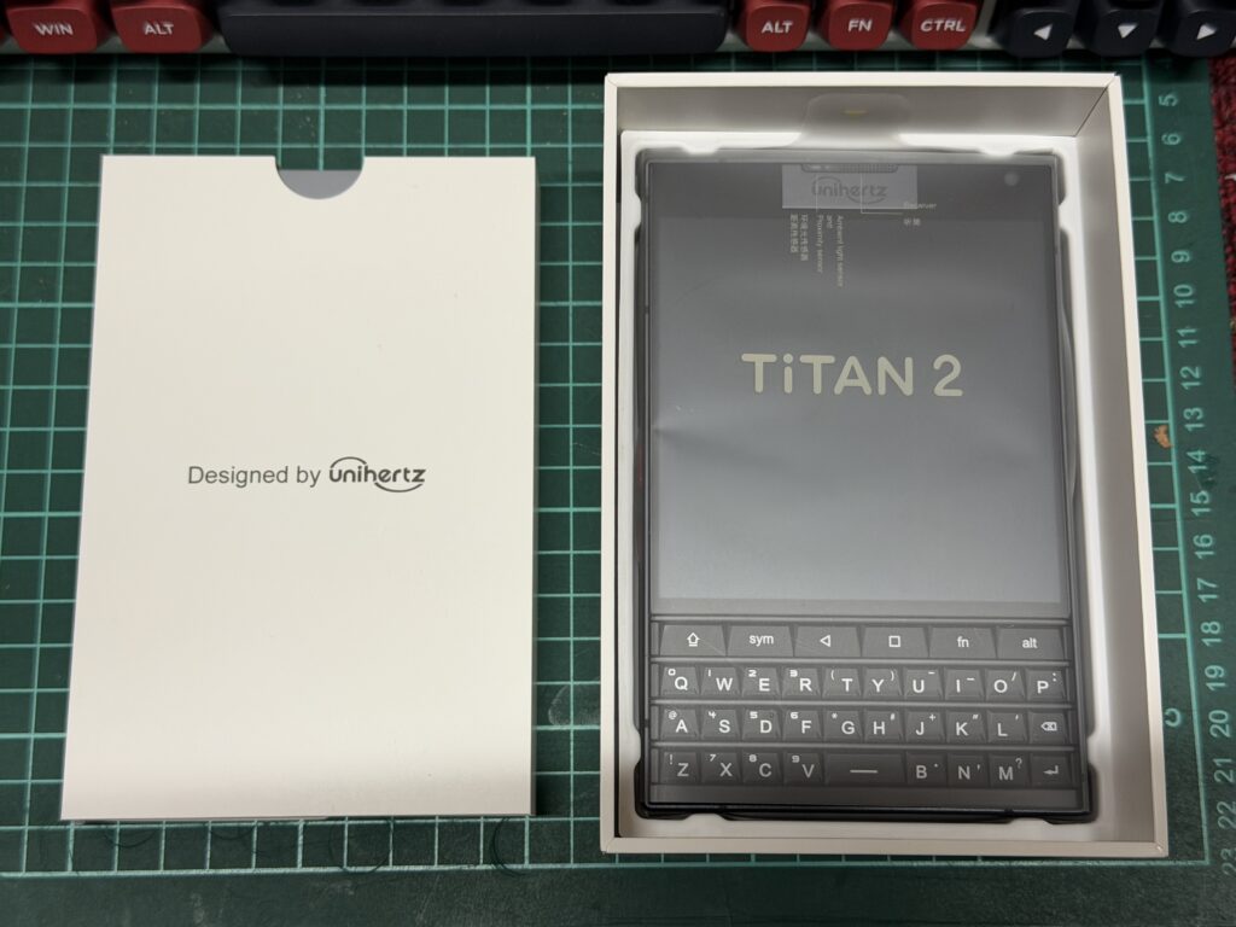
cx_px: 618
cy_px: 464
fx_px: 1714
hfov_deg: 39.7
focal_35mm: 48
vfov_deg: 30.3
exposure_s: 1/50
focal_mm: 6.76
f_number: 1.78
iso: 80
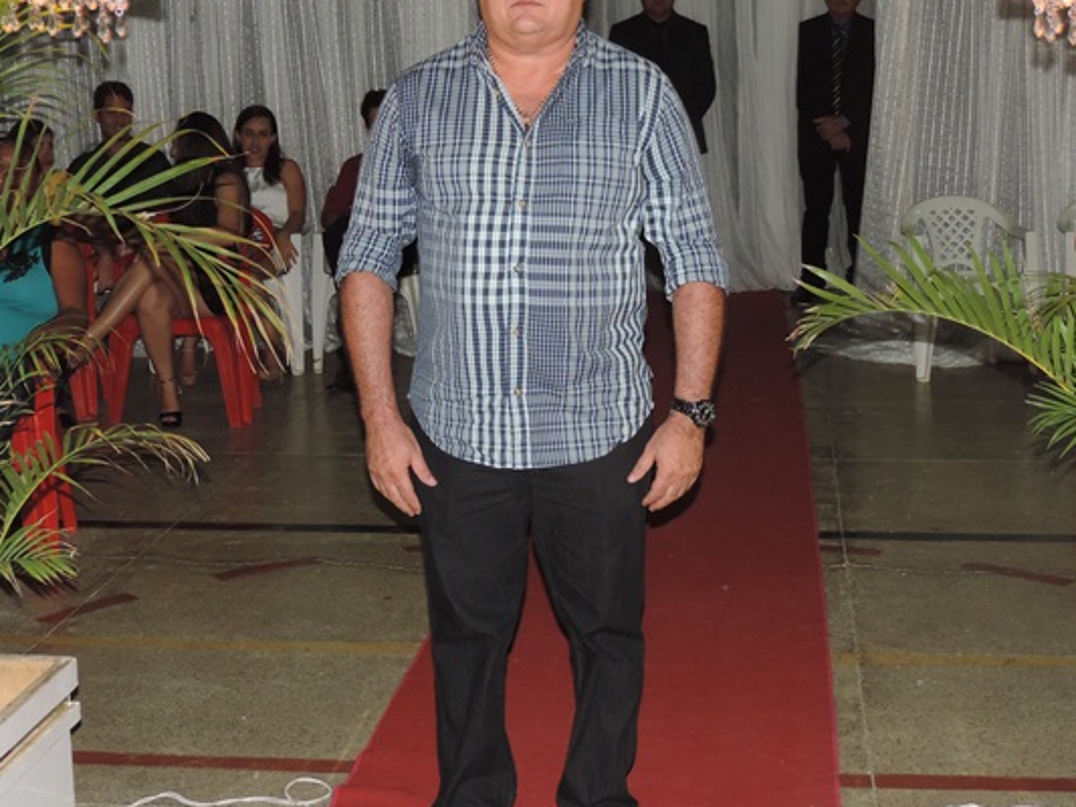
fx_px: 1928
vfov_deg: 23.6
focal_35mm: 62
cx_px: 528
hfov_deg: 31.2
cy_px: 346
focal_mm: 8.3
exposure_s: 1/50
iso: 320
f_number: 3.5
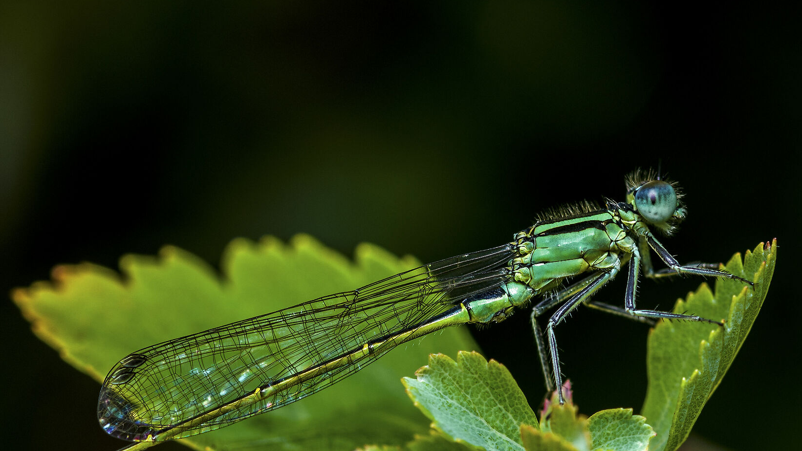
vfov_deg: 5.0
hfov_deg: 9.0
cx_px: 406
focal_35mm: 241
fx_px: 5120
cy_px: 323
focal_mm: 105
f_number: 10
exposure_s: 1/100
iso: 100
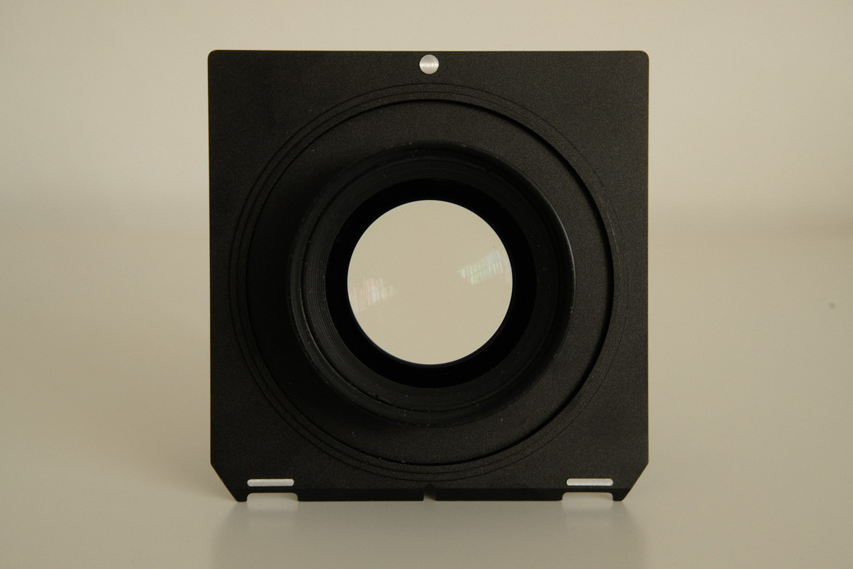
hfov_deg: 27.0
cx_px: 426
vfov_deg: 18.2
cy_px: 284
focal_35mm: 75
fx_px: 1778
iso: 800
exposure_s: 1/90
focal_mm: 50
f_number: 5.6
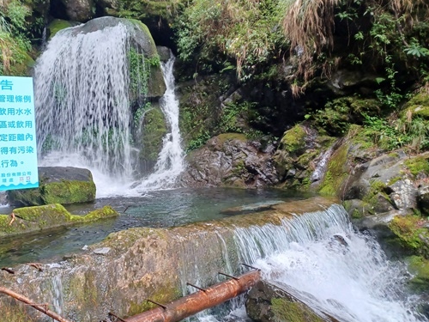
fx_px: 372
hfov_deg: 59.6
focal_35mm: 30
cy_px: 149
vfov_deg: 46.8
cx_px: 177
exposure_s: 1/59
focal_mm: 4.6
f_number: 1.8
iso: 125
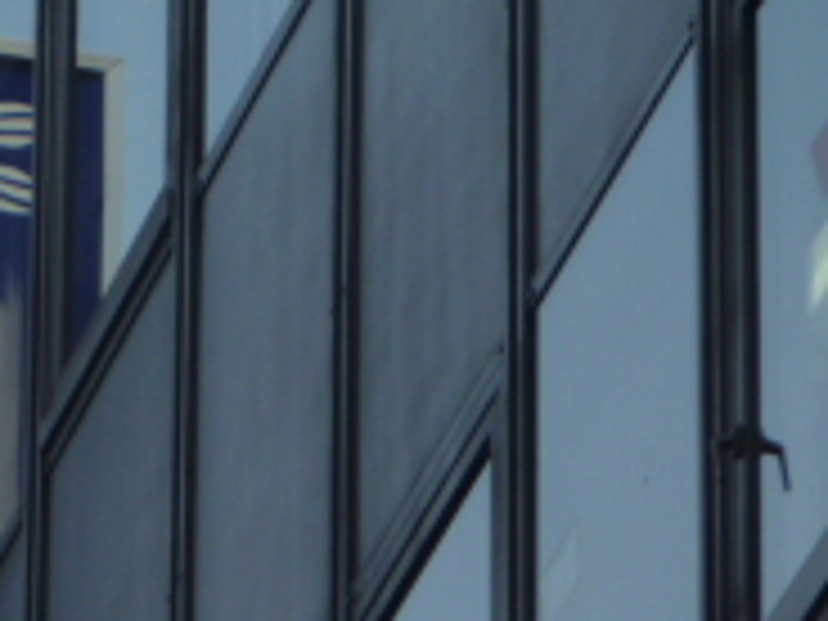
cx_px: -567
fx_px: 15141
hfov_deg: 3.1
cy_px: 788
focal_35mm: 633
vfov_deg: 2.3
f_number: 4.5
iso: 80
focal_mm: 29.9
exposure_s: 1/500
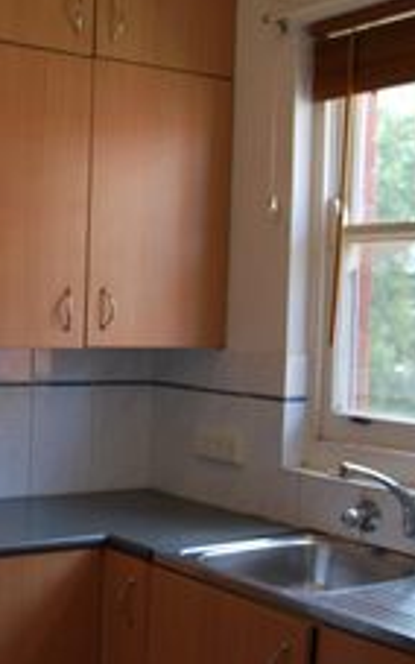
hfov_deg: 21.8
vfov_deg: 35.6
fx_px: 1031
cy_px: 385
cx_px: -18
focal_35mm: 57
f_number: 3.5
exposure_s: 1/50
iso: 200
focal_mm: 18
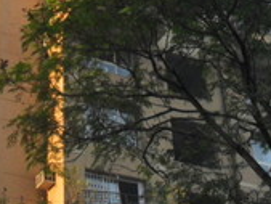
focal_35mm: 102
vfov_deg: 14.1
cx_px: -30
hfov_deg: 18.5
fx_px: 799
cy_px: -47
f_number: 3.5
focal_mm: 4.9
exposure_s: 1/90
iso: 100
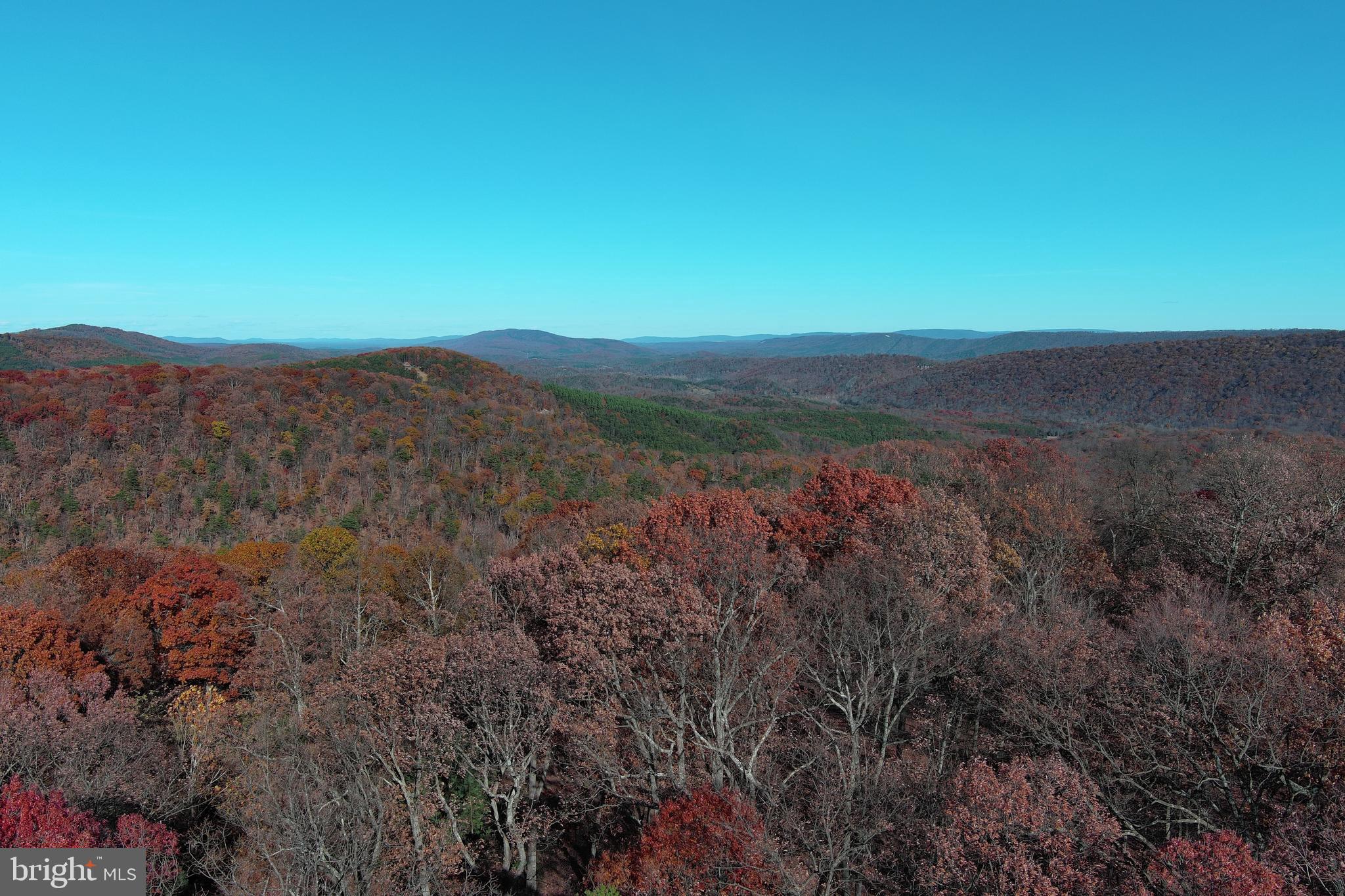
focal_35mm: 29
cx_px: 672
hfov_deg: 63.7
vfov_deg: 45.0
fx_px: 1083
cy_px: 448
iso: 100
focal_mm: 10.57
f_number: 2.8
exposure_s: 1/1701
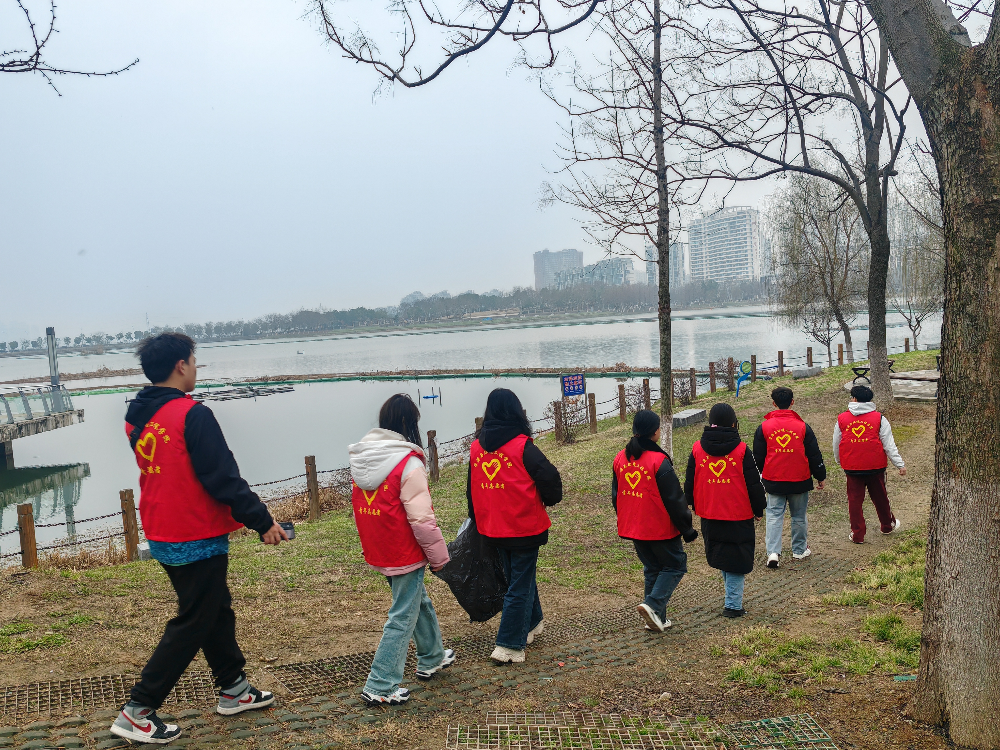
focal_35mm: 30
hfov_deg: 60.0
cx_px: 500
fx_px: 867
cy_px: 375
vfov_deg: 46.8
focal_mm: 6.12
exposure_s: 1/100
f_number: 1.9
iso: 50
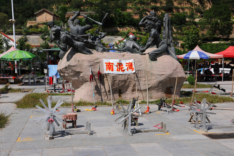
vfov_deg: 28.1
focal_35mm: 48
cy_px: 78
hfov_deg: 41.1
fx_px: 312
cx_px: 117
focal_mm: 48
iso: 100
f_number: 11
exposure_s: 1/200
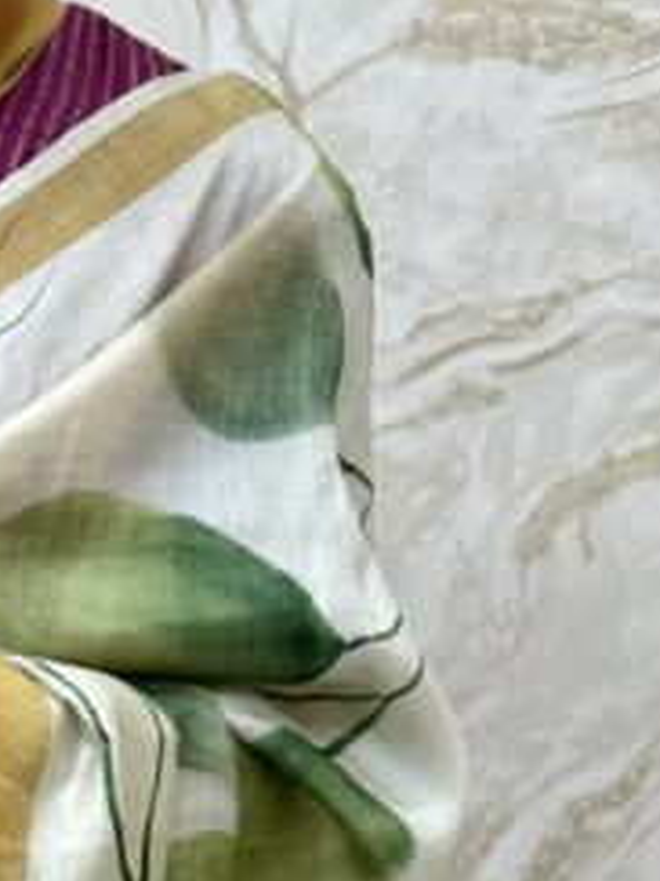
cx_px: -341
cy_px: 859
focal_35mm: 171
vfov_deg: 11.5
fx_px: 4351
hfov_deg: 8.5
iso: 32
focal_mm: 5.96
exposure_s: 1/50
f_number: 1.6
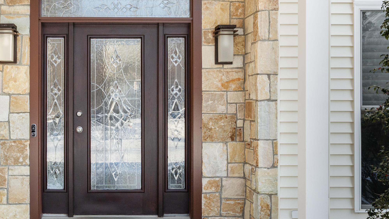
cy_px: 108
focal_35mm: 50
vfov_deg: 24.0
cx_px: 118
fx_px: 516
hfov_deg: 40.6
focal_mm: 31
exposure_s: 1/160
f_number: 7.1
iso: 800
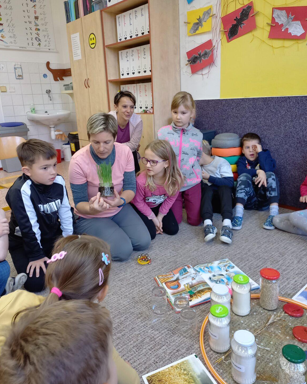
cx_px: 157
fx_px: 307
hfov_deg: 53.2
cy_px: 183
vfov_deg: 64.0
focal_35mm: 27
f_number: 1.8
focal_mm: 4.65
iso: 250
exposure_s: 1/50
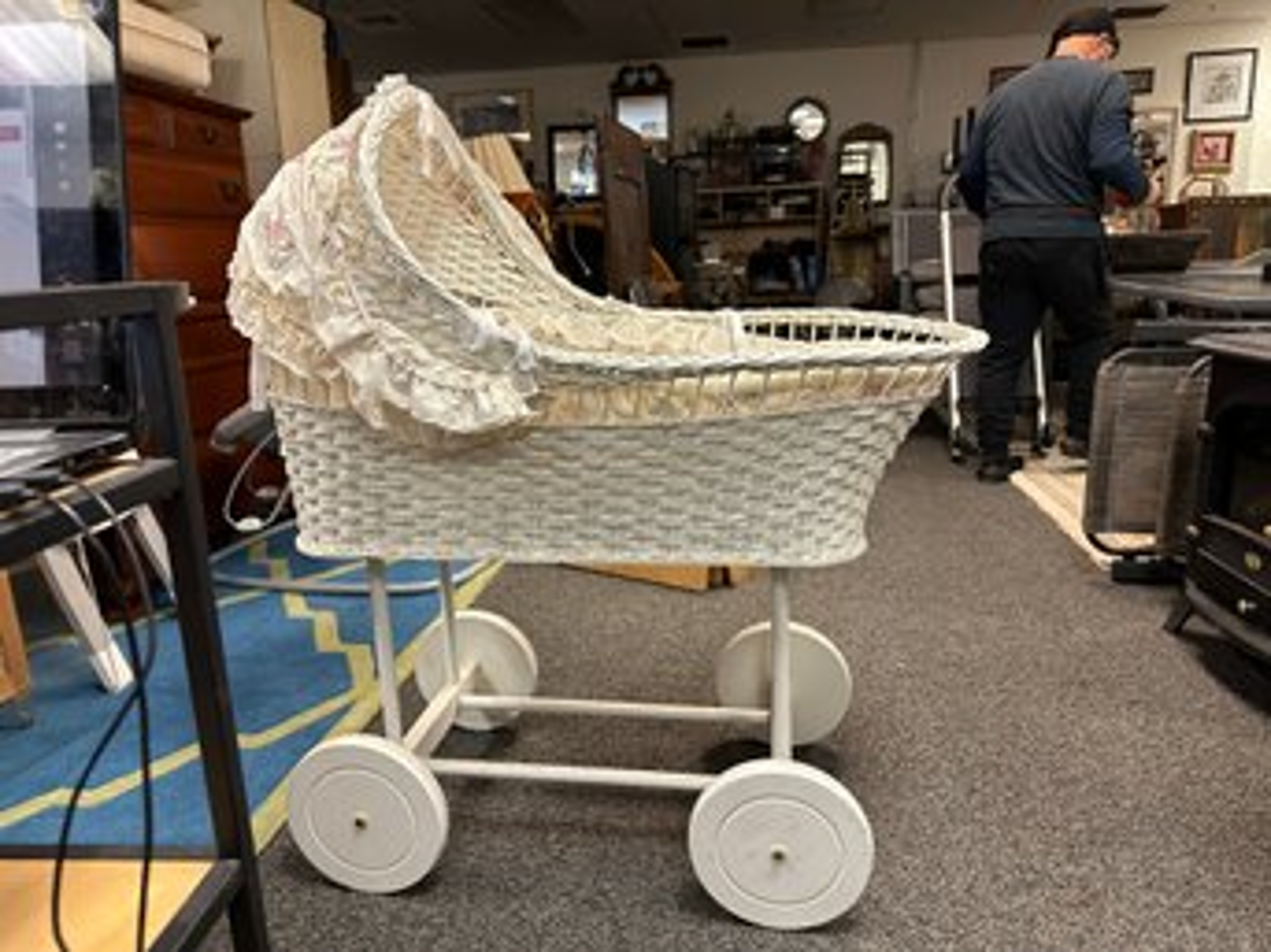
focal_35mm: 24
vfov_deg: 56.8
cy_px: 476
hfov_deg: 71.6
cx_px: 636
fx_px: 881
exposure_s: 1/60
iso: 250
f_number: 1.78
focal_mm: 6.86
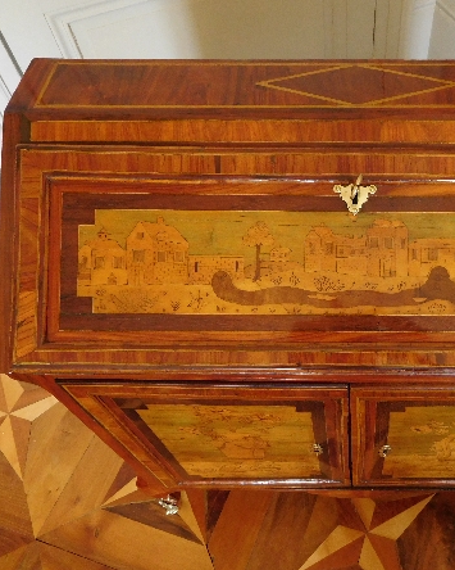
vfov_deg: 54.2
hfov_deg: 42.9
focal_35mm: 33
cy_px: 286
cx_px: 350
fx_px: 556
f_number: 3.4
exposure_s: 1/30
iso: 400
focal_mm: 4.5
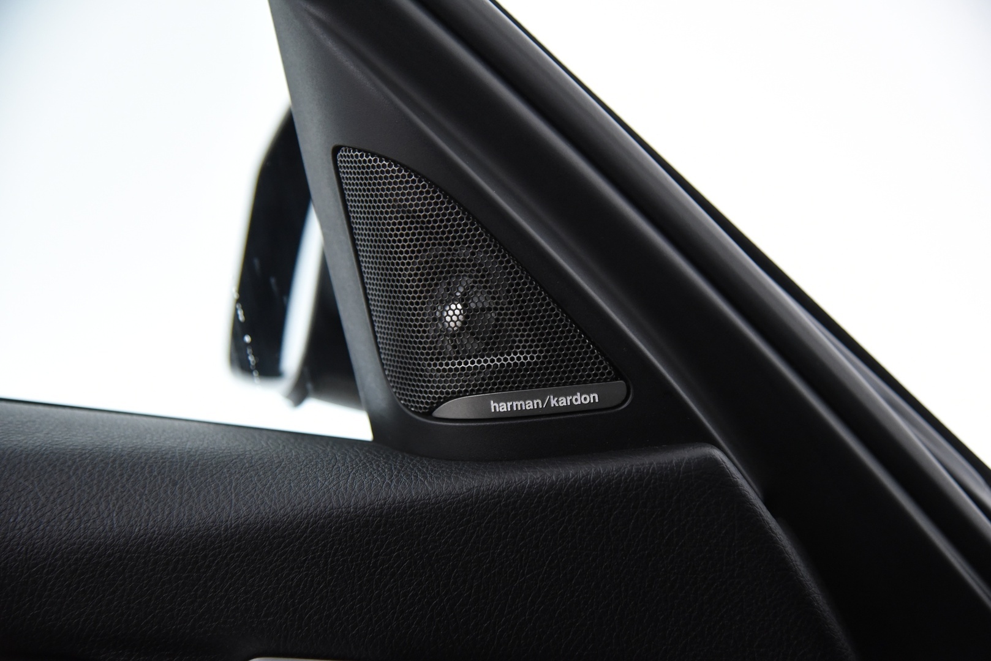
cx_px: 496
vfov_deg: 21.9
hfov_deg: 32.4
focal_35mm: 62
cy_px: 330
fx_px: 1707
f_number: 4
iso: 4000
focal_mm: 62
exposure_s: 1/60
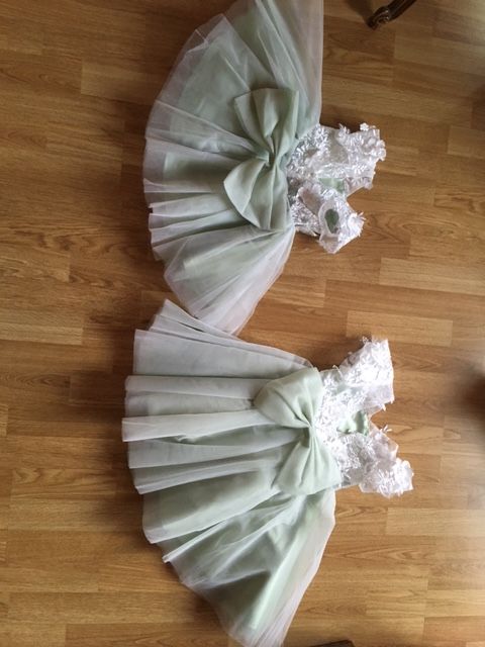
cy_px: 324
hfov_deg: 48.2
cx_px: 242
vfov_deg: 61.7
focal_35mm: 29
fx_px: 542
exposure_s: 1/33
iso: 160
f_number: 2.2
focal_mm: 4.15
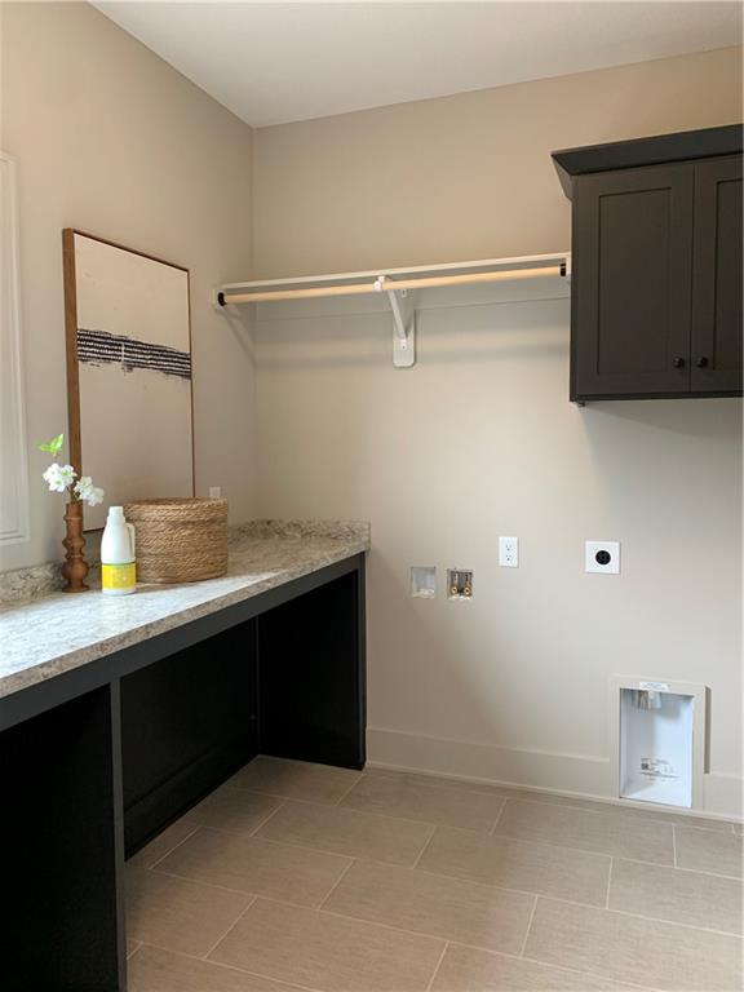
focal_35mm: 26
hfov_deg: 53.1
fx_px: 745
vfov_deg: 67.3
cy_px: 496
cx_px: 372
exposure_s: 1/60
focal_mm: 4.25
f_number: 1.8
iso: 125
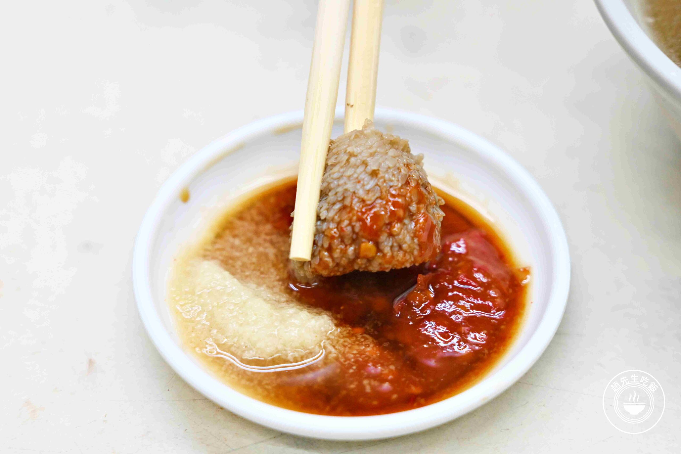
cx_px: 340
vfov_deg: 18.2
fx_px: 1419
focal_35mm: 75
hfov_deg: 27.0
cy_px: 227
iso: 800
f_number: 3.2
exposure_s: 1/160
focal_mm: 50
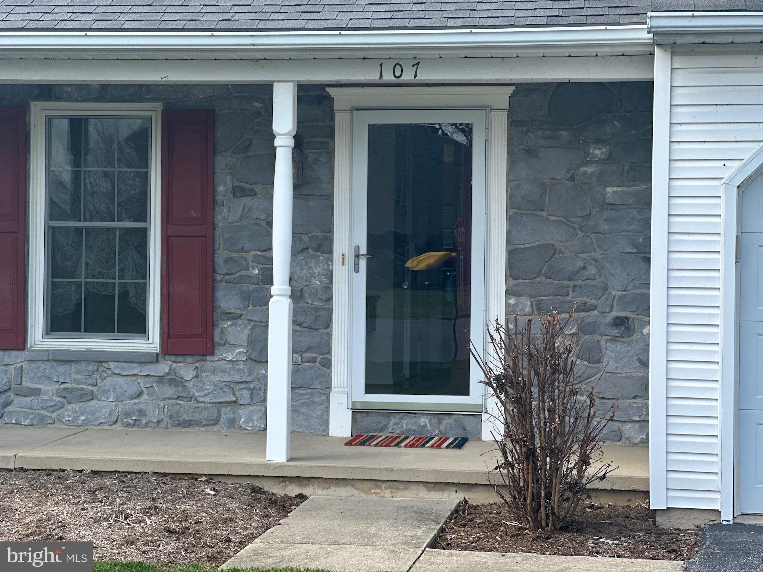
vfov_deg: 19.1
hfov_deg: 25.3
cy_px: 286
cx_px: 382
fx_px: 1697
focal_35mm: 77
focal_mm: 9
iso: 32
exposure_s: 1/221
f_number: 2.8
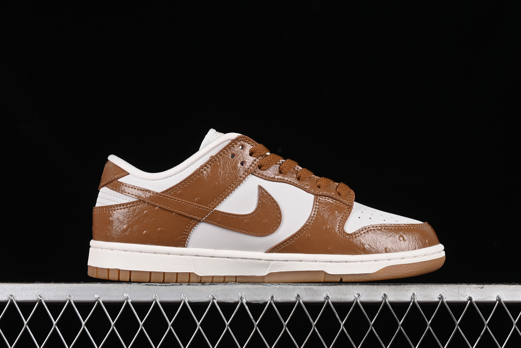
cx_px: 260
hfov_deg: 27.0
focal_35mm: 75
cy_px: 174
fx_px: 1085
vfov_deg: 18.2
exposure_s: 1/80
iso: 160
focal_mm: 50
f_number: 8
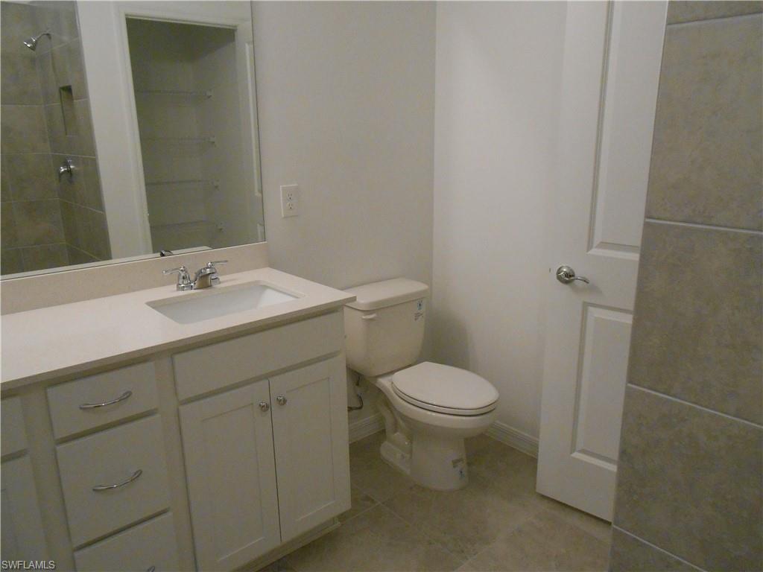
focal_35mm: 26
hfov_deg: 67.3
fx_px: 573
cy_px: 286
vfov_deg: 53.1
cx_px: 382
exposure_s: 1/125
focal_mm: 4.6
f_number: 3.5
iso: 500
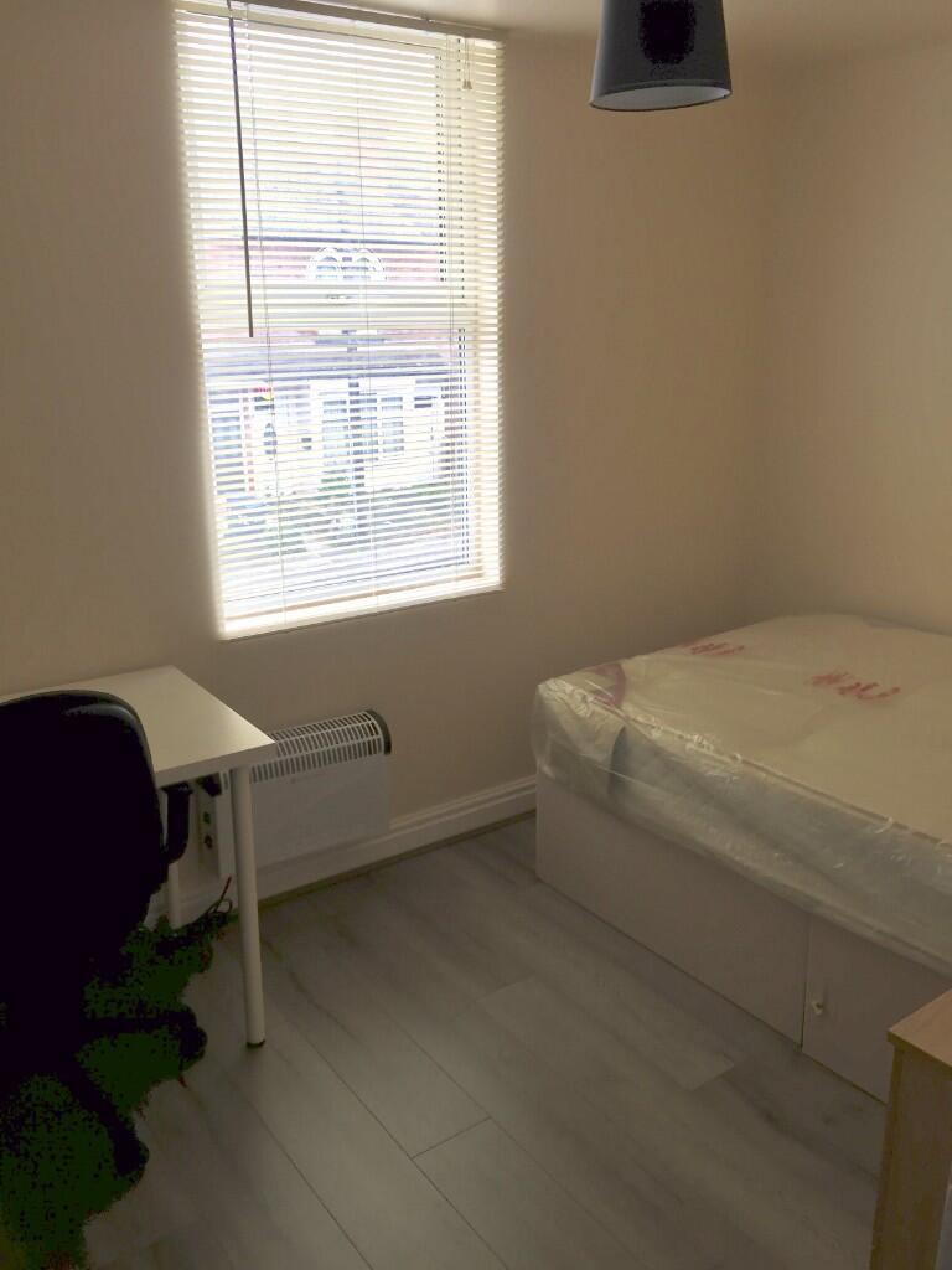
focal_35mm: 29
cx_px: 476
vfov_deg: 61.7
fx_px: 1063
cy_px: 635
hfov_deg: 48.2
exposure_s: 1/116
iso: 32
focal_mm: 4.15
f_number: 2.2
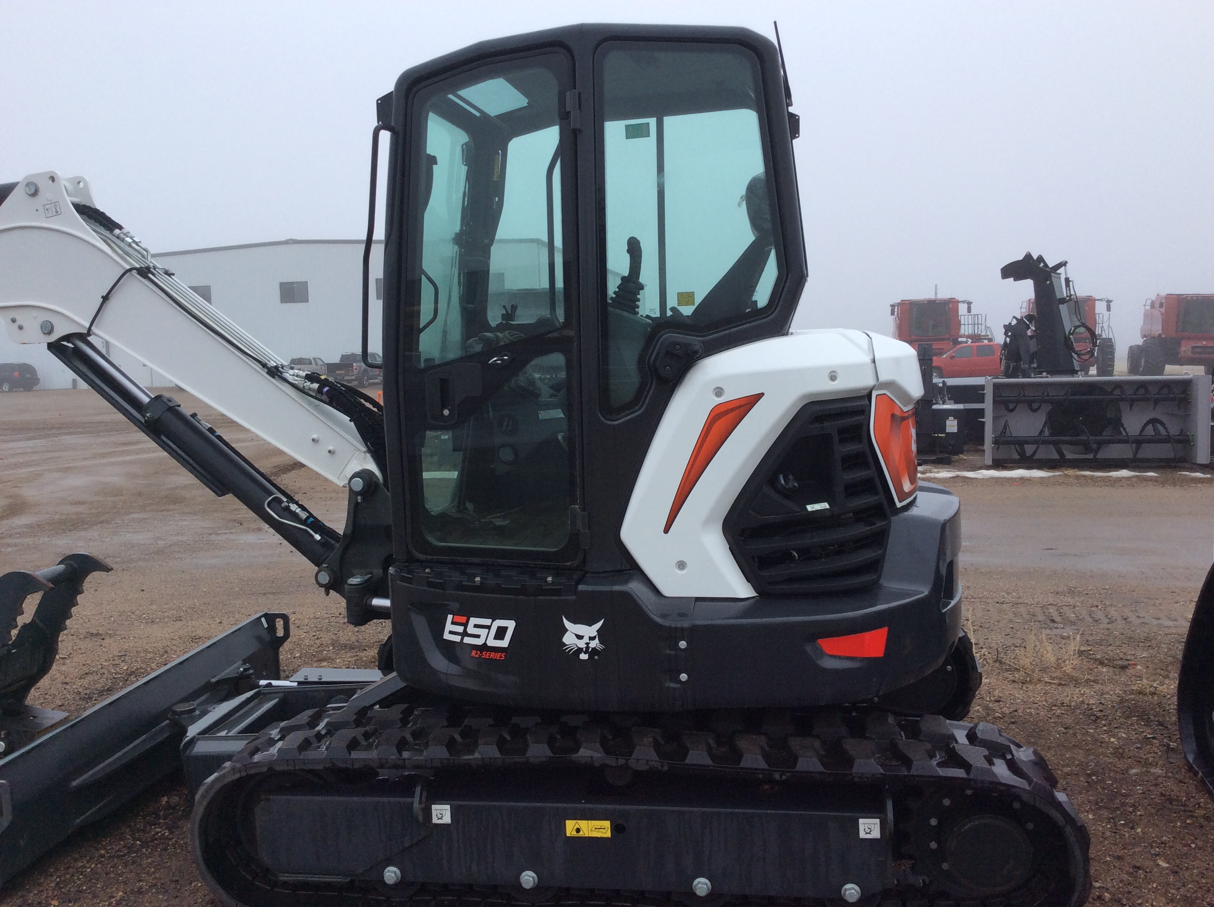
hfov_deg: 56.9
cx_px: 607
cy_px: 454
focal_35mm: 32
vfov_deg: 44.1
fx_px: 1121
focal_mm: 3.3
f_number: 2.4
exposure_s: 1/406
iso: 32
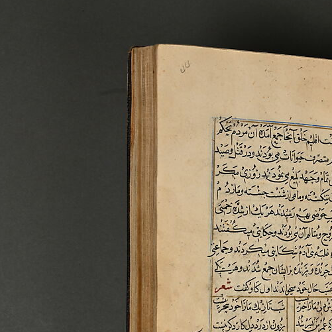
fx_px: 1259
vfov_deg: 15.0
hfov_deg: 14.6
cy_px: 250
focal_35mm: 116
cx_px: 381
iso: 250
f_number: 13
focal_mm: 57
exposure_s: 1/30
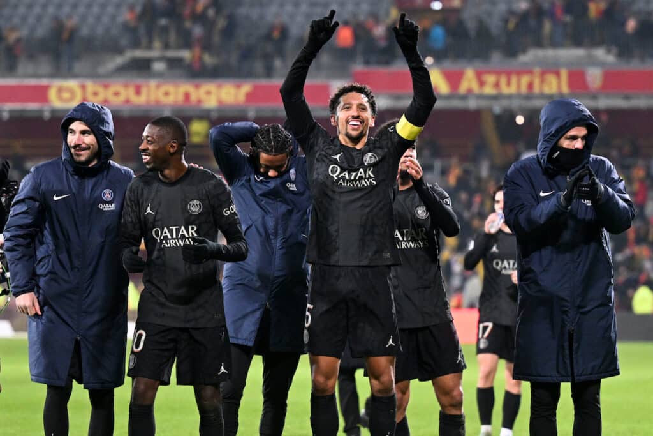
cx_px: 326
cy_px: 218
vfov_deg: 11.4
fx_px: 2177
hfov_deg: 17.1
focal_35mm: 120
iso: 3200
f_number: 2.8
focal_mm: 120
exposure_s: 1/2000
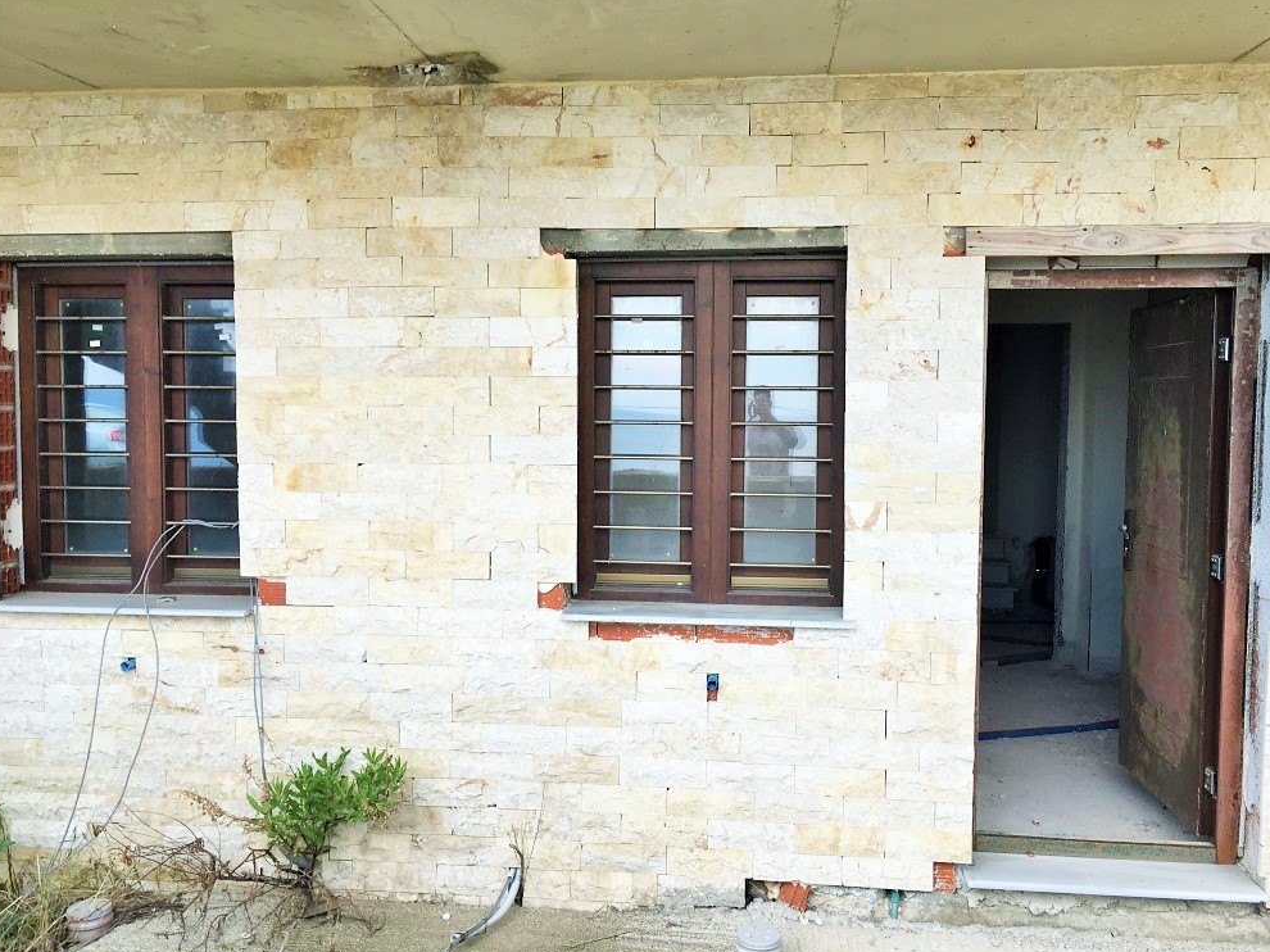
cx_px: 644
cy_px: 466
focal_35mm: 30
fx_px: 1100
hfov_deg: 60.0
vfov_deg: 46.8
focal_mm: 4.15
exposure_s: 1/138
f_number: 2.2
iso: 25
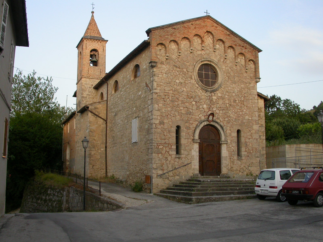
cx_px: 162
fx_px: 355
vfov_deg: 37.7
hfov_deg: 49.0
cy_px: 121
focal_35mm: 38
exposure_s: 1/132
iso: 100
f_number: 4.2
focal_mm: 7.85
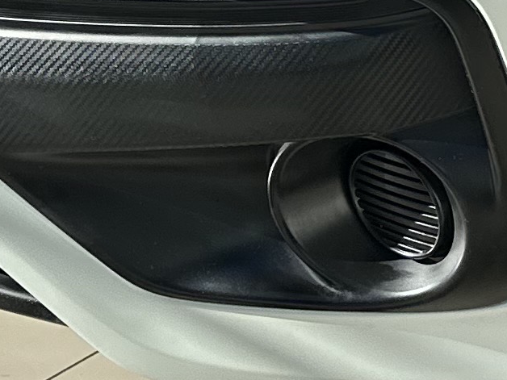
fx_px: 2256
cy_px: -554
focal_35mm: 154
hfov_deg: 12.0
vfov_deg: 8.7
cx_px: 845
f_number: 1.78
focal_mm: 6.86
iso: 80
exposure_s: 1/3058
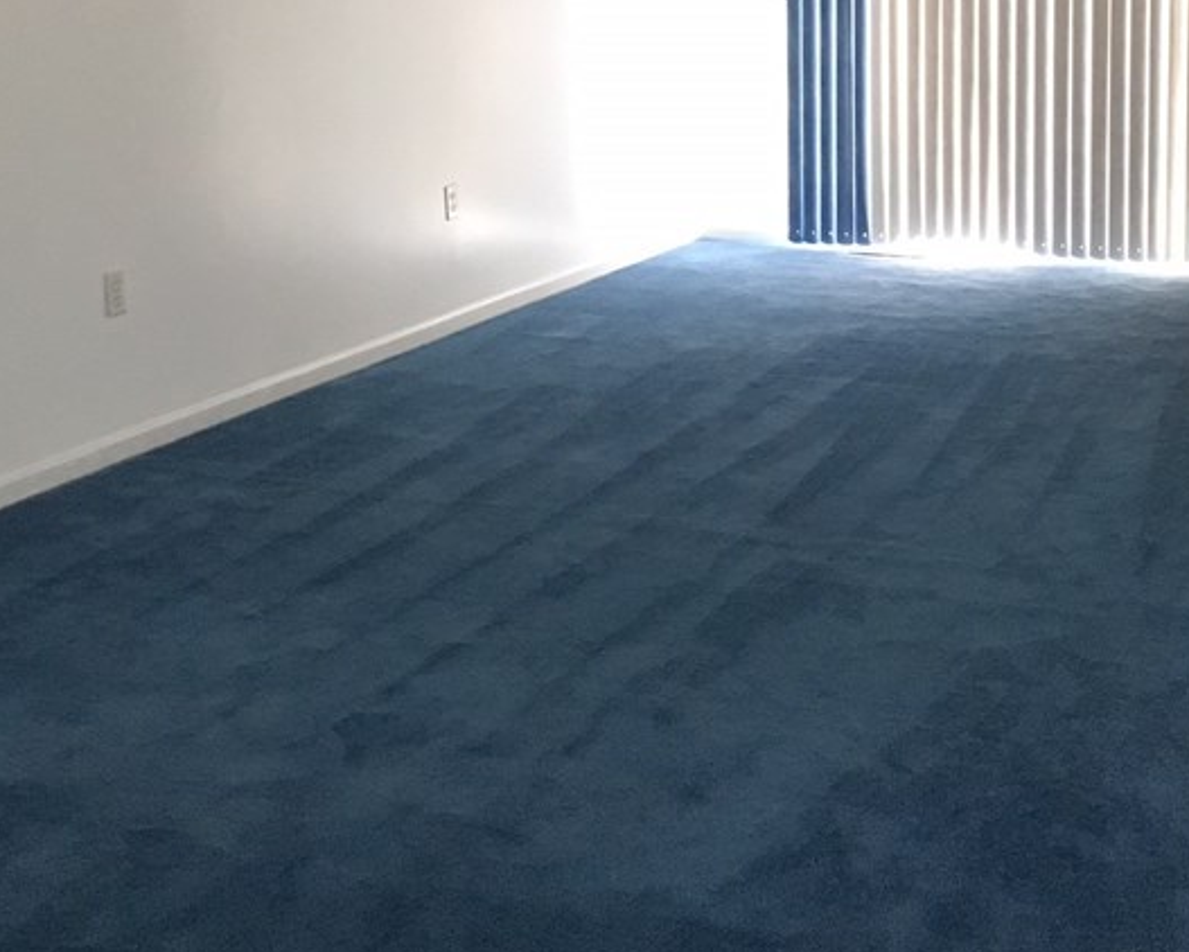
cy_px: 135
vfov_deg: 26.9
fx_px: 1936
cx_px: 785
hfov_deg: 33.9
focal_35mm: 55
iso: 200
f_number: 2.2
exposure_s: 1/30
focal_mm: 4.15
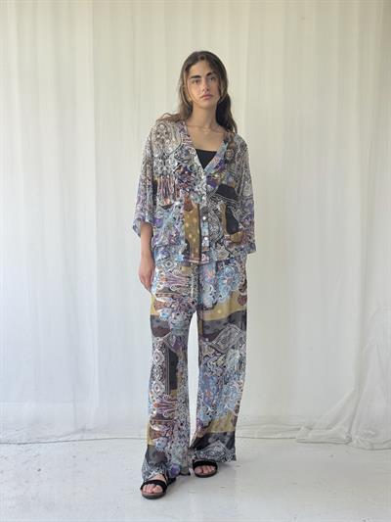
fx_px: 723
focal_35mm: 48
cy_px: 261
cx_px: 196
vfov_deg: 39.6
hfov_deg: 30.3
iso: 100
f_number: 1.78
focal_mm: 6.76
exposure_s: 1/121
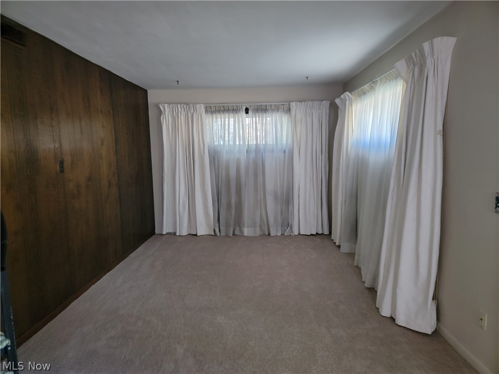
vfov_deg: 56.8
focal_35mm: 24
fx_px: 346
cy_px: 187
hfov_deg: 71.6
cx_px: 250
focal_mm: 6.7
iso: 640
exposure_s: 1/29
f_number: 1.8
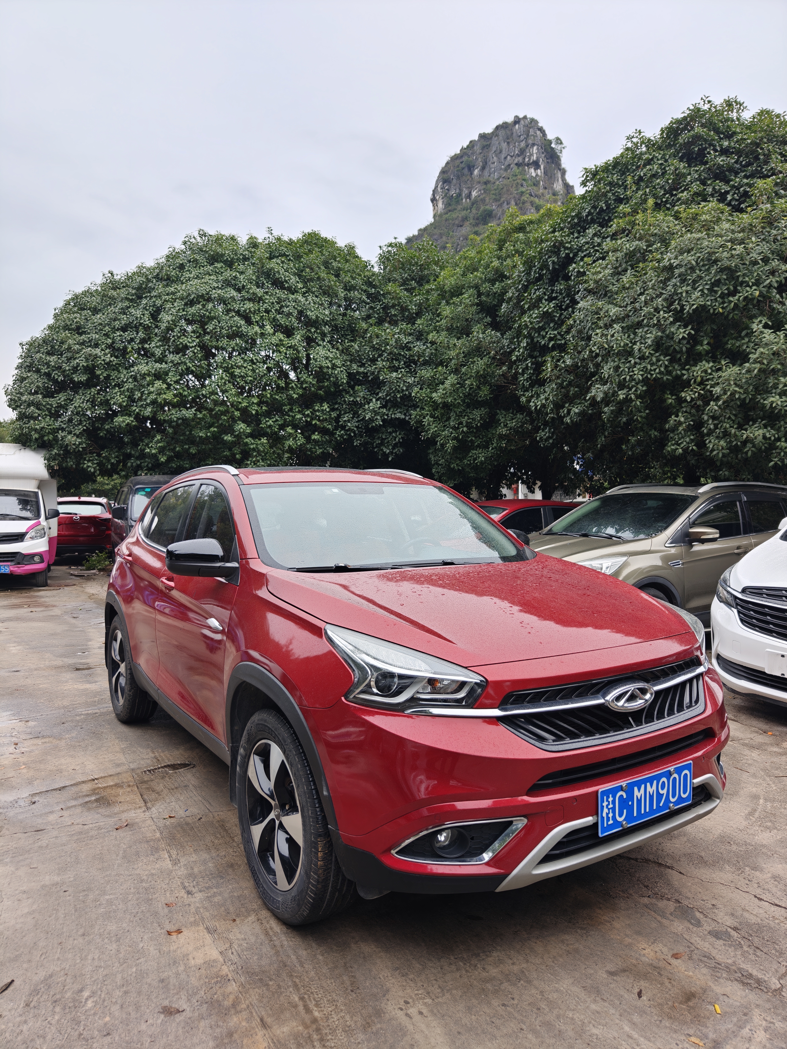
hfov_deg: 58.9
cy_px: 524
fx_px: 697
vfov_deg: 73.9
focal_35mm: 23
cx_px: 394
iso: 160
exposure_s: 1/200
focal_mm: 8.67
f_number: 1.8
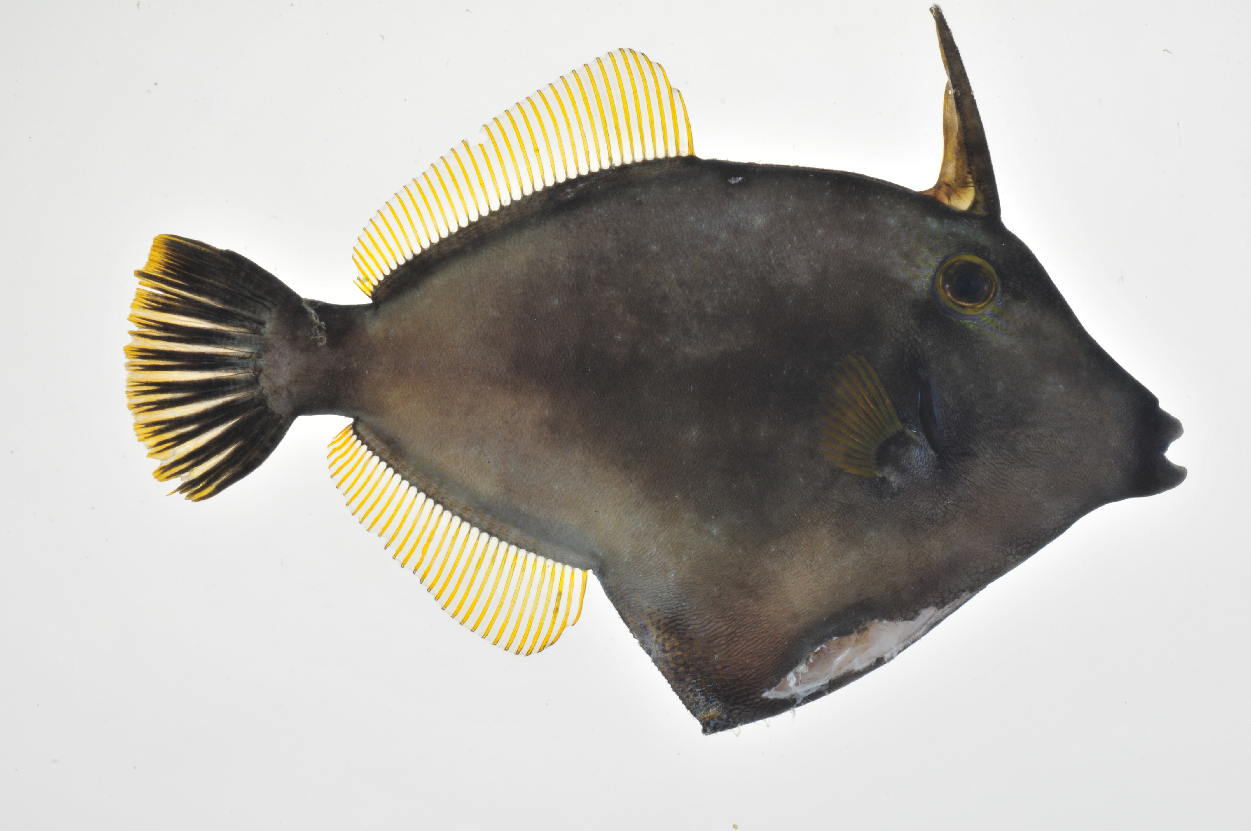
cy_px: 416
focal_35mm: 158
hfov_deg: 13.1
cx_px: 626
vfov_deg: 8.7
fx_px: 5466
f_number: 22
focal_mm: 105
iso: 200
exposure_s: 1/60
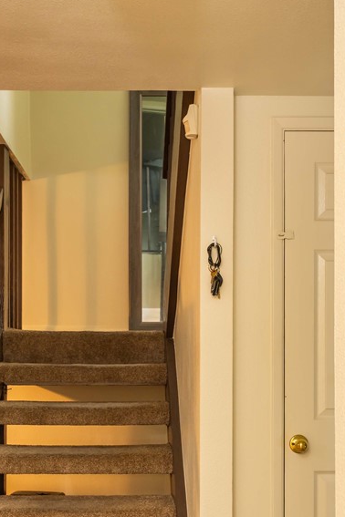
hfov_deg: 29.1
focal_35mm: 46
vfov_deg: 40.9
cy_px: 416
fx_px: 661
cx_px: 117
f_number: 8
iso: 320
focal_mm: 24
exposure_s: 1/8
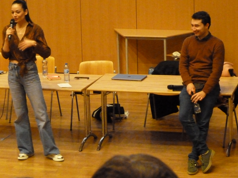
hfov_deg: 13.6
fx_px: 997
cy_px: 74
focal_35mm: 145
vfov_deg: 10.2
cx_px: 112
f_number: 4.4
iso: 1600
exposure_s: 1/15
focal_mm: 19.5
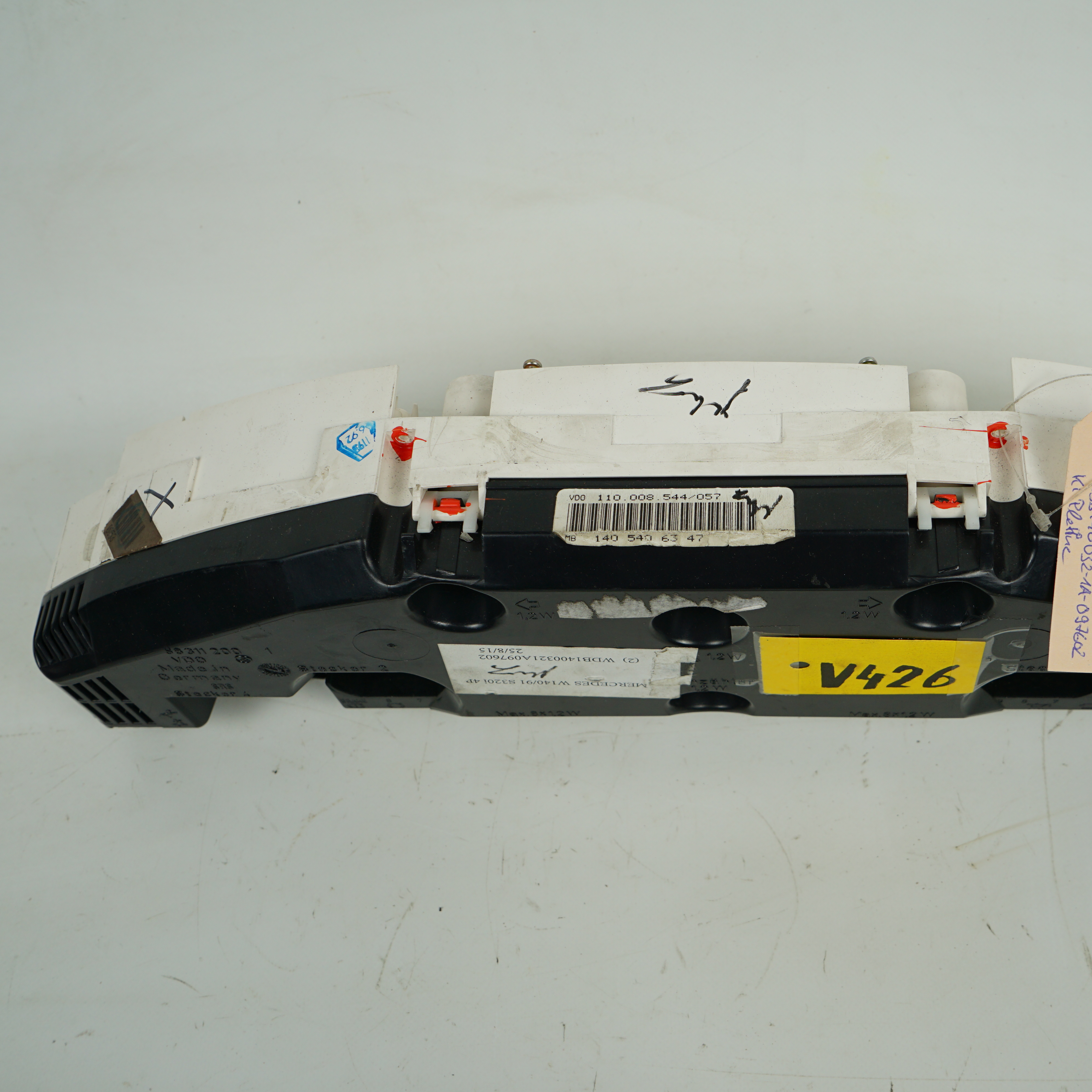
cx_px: 697
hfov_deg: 44.5
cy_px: 546
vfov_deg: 44.9
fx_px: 1321
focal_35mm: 37
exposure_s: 1/200
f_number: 8
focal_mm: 29
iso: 200
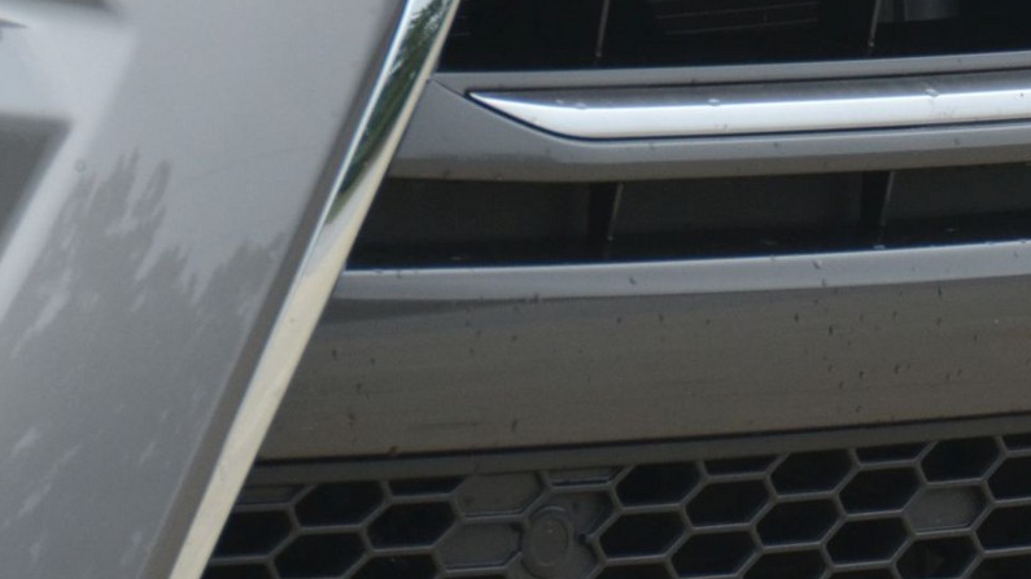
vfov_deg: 1.2
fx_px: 26953
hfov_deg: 2.2
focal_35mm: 986
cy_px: -247
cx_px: 830
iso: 450
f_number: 5.6
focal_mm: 200
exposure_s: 1/1000
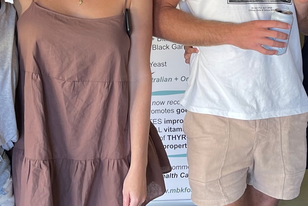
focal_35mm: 75
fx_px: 642
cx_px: 222
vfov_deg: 17.8
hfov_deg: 26.7
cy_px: 5
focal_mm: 5.1
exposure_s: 1/100
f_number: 1.6
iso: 100
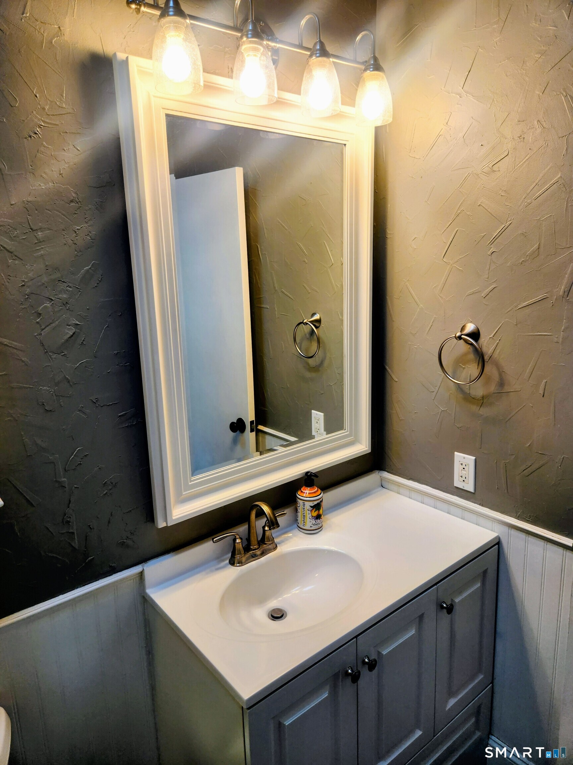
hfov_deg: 58.9
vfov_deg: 73.9
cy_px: 382
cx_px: 286
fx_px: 508
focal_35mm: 23
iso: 50
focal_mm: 5.4
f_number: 1.8
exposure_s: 1/120
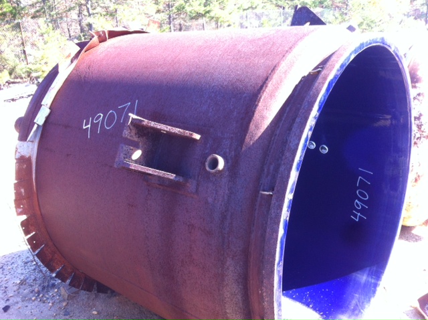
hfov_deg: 52.7
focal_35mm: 35
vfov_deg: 40.6
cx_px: 214
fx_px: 432
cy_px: 160
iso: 100
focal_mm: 3.85
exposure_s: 1/120
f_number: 2.8
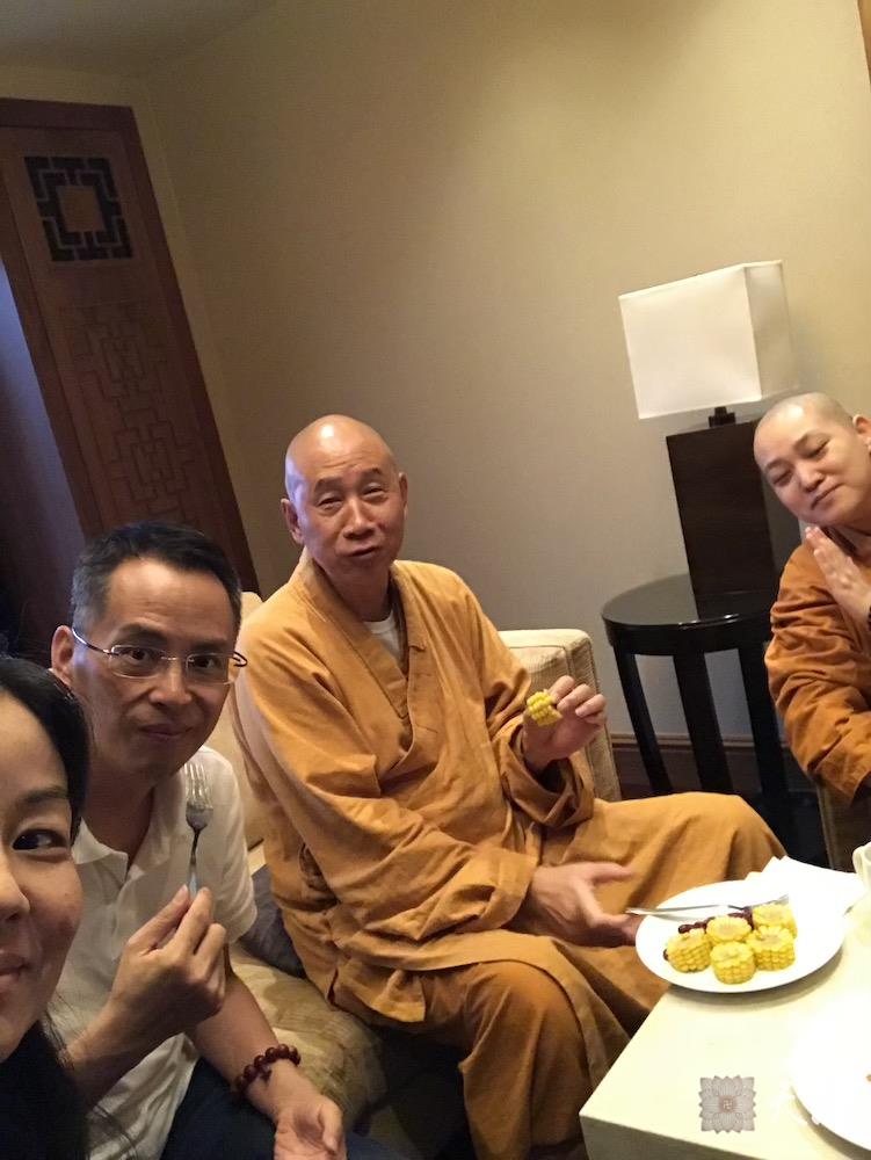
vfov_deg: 56.8
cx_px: 436
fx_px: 1073
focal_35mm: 32
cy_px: 580
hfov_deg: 44.2
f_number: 2.2
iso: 320
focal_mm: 2.87
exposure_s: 1/17
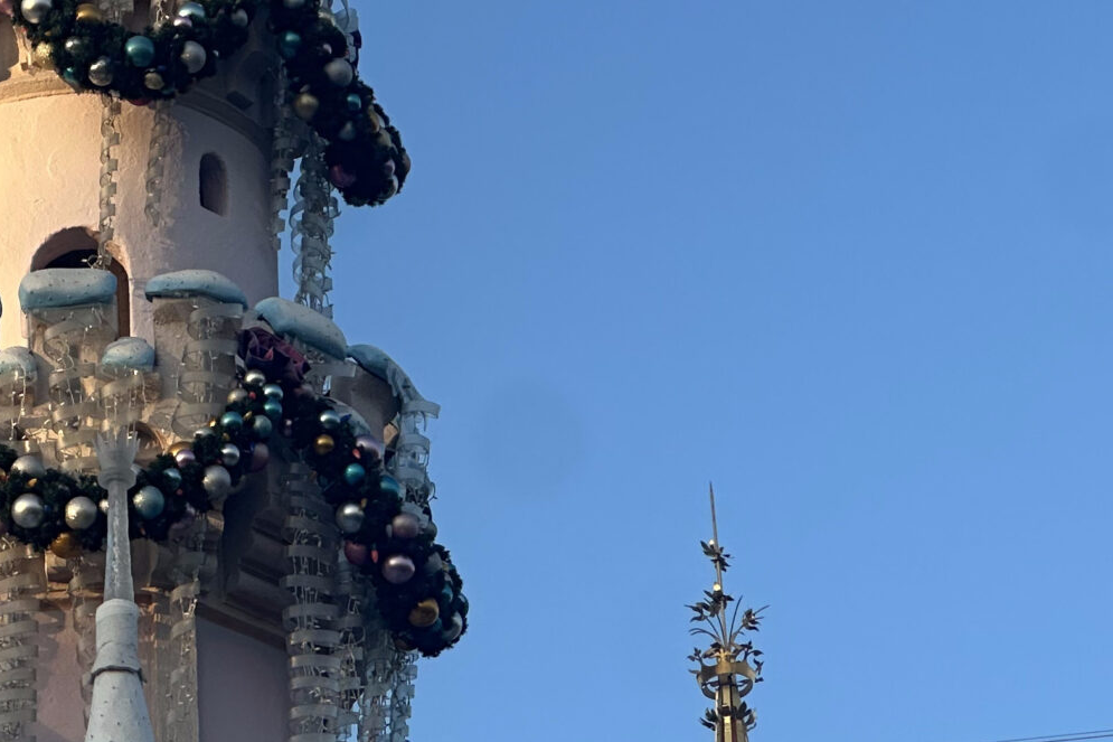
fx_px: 6367
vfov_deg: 6.7
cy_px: 206
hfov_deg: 9.9
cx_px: 3
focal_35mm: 206
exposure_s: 1/239
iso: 32
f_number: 2.8
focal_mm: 9
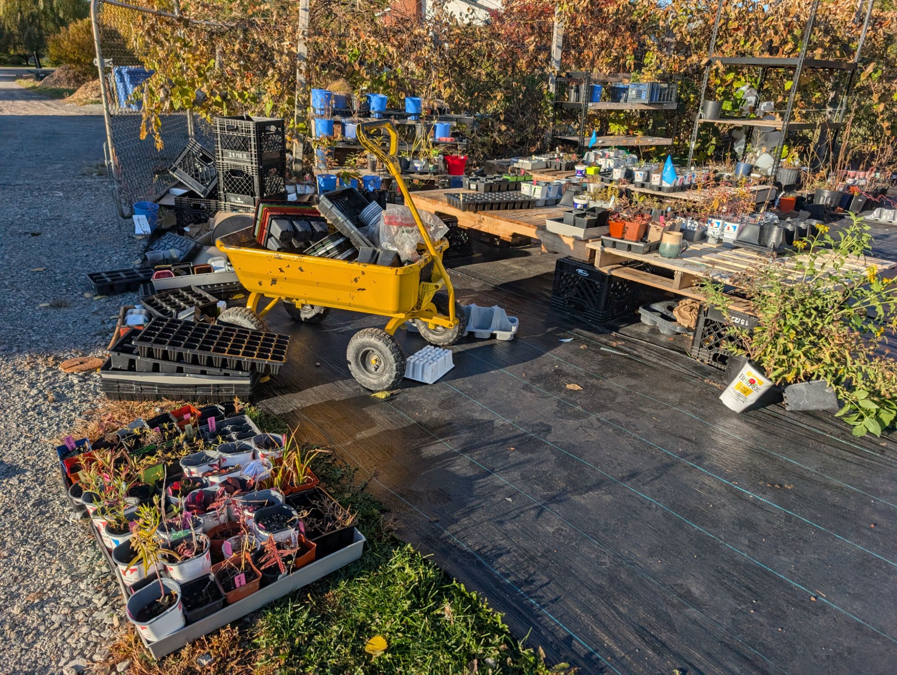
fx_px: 623
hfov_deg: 71.5
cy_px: 338
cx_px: 448
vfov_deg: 56.9
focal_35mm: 24
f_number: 1.68
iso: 21
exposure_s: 1/1357
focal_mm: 6.9
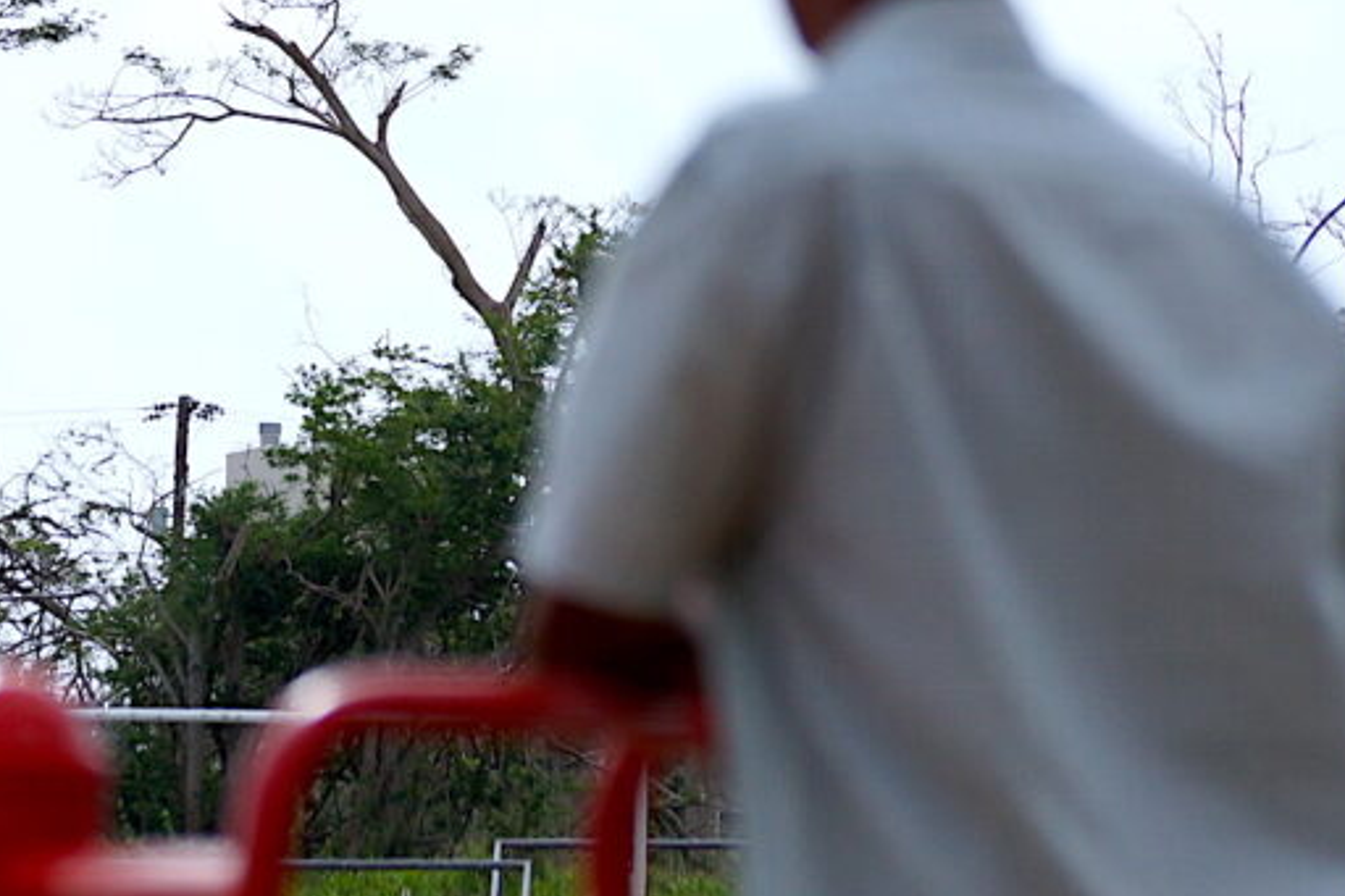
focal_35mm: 468
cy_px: 192
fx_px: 17478
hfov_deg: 4.4
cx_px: 181
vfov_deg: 2.9
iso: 200
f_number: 5.6
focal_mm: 140
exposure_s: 1/2000
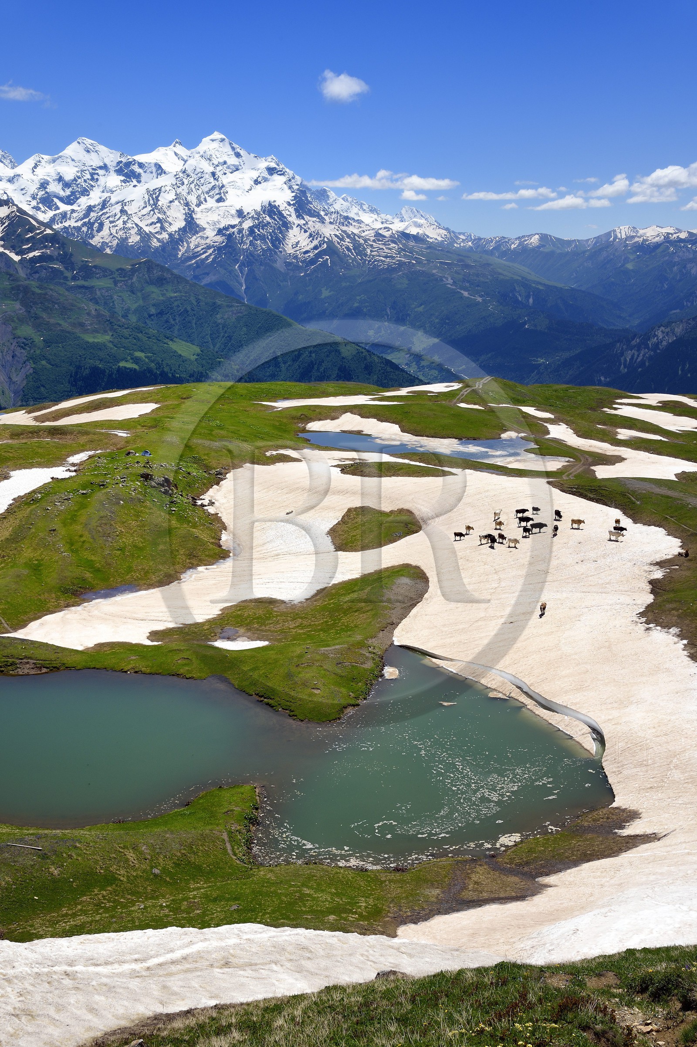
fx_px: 1337
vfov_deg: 42.8
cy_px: 524
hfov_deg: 29.2
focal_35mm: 46
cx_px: 348
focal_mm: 46
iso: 200
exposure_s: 1/320
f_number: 14
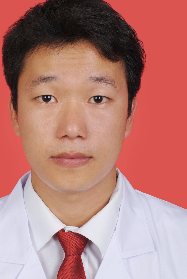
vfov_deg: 32.3
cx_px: 72
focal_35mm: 62
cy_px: 164
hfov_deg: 21.9
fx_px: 482
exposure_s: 1/100
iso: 100
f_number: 11
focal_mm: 28
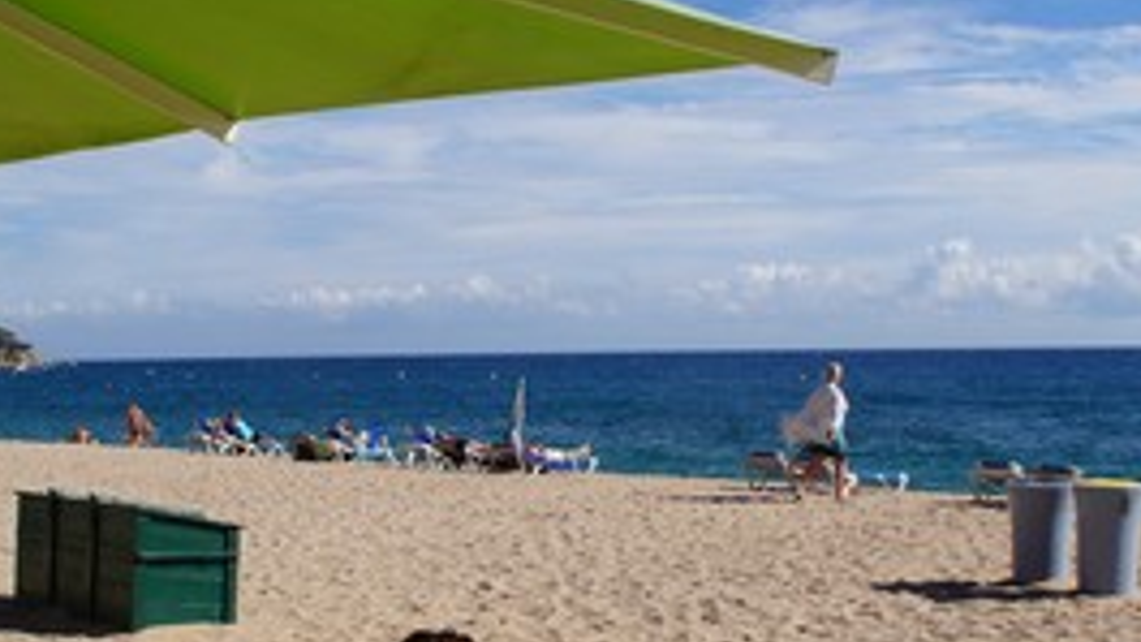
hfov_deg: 42.1
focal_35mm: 49
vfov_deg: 24.3
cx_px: 620
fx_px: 1482
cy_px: 420
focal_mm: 18
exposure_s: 1/200
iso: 100
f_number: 11
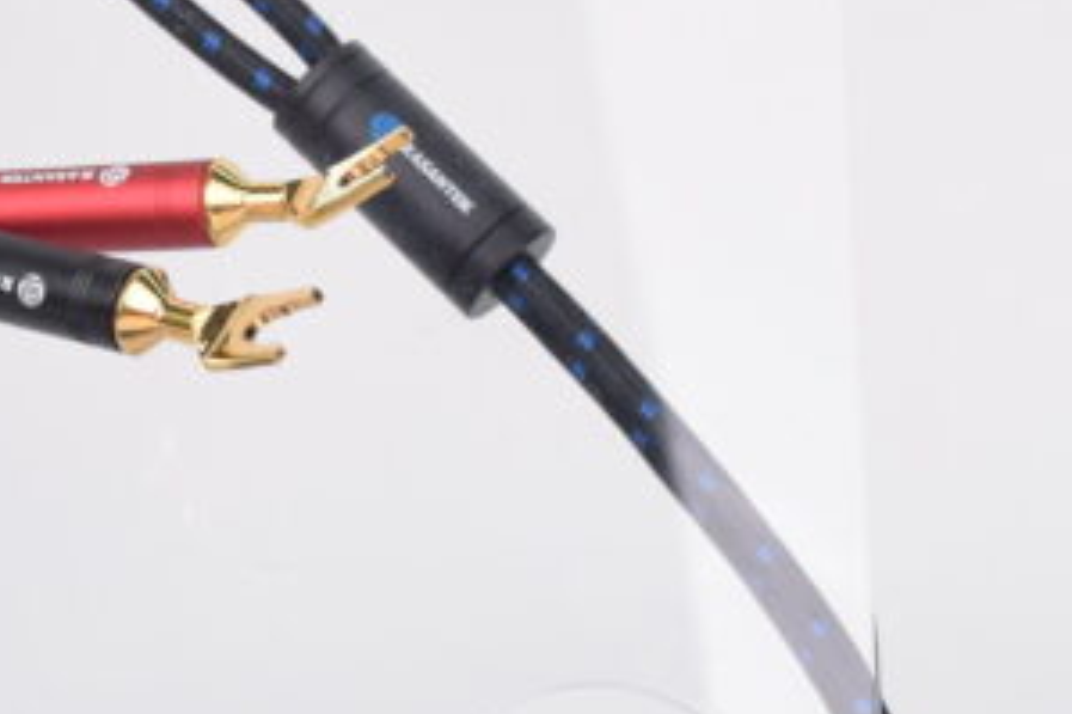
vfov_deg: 9.9
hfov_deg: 14.6
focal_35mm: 139
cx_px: 68
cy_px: 432
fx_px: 4128
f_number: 6.7
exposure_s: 1/250
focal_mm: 27
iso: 1000
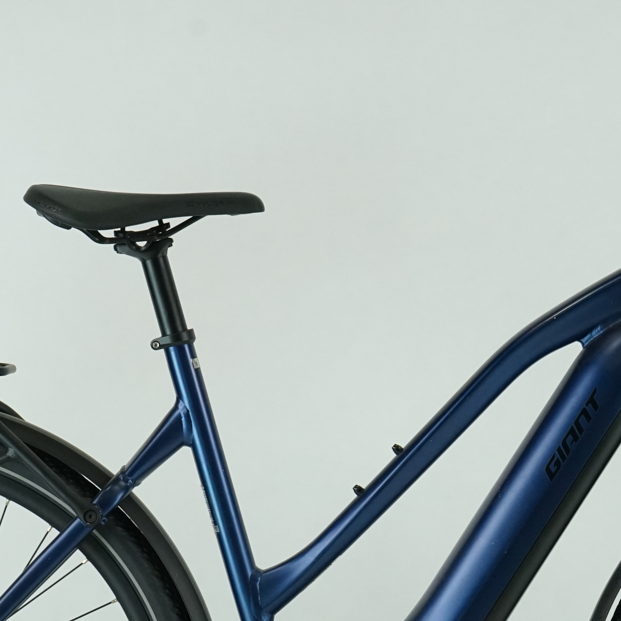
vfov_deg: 11.4
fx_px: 3105
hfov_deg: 11.4
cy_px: 523
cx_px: 398
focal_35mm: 153
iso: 2000
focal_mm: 67
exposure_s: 1/200
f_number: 8
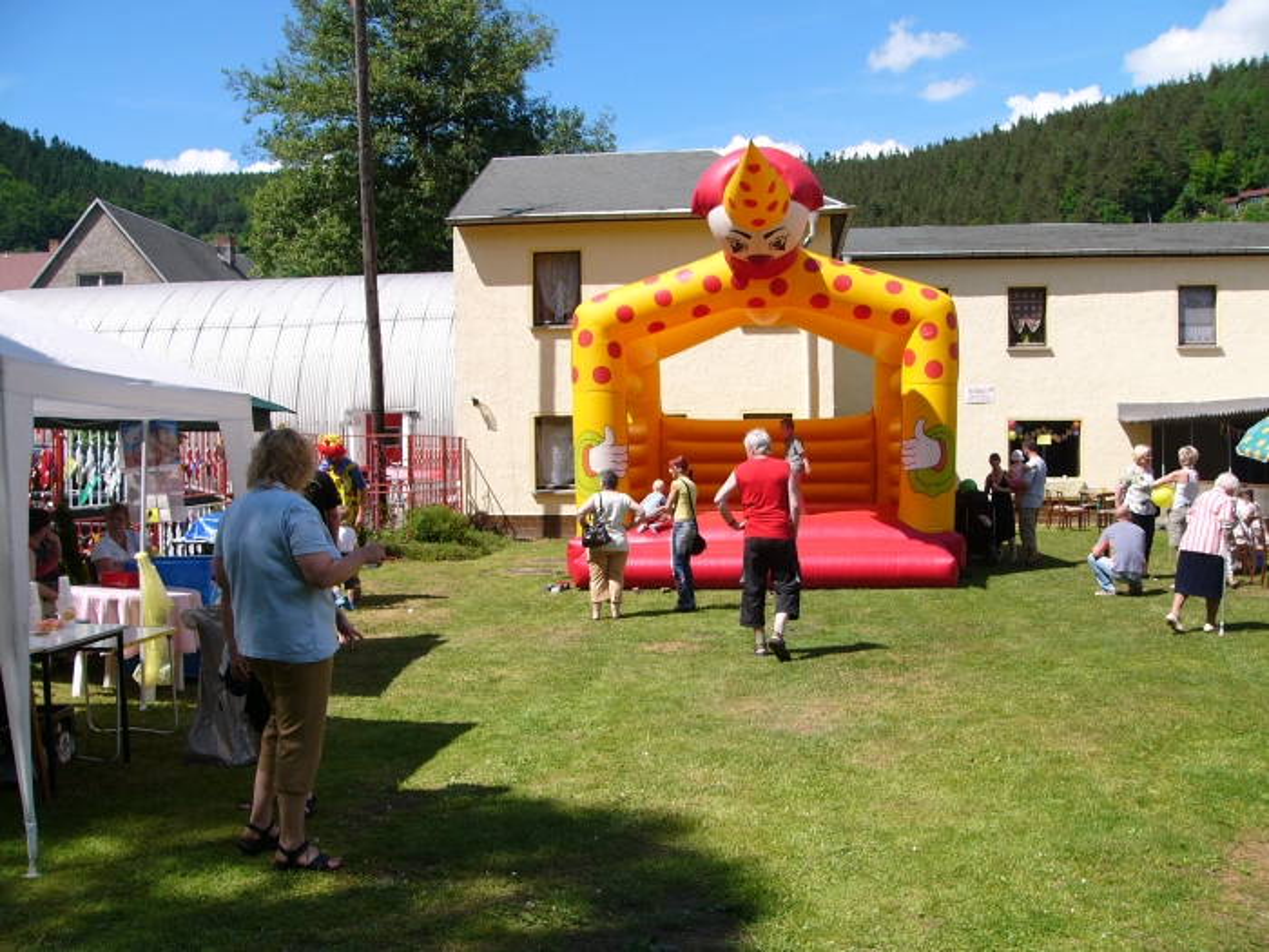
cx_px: 634
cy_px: 476
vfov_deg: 39.7
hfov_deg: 51.4
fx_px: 1320
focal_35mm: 36
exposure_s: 1/640
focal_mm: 6
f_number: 3.7
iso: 50
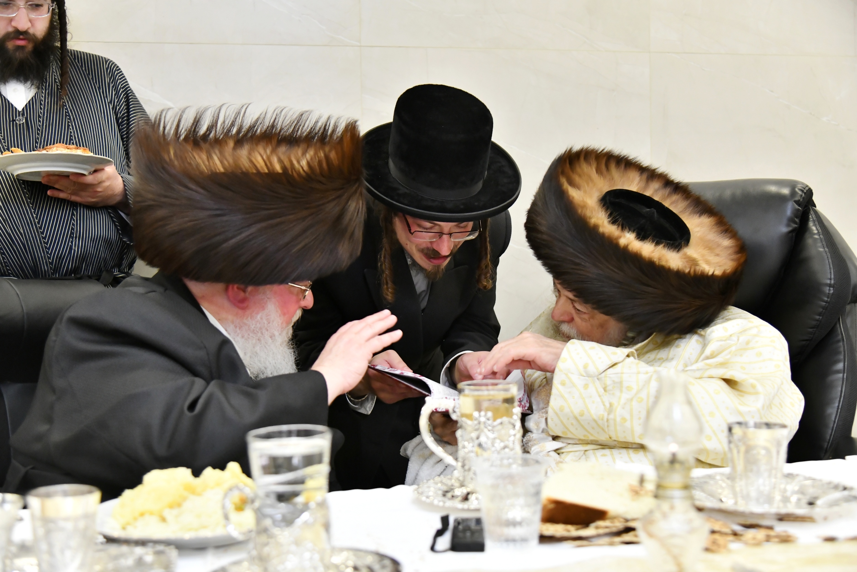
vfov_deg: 29.2
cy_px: 286
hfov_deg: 42.7
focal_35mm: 46
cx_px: 428
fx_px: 1095
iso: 2500
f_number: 4
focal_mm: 46
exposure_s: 1/250
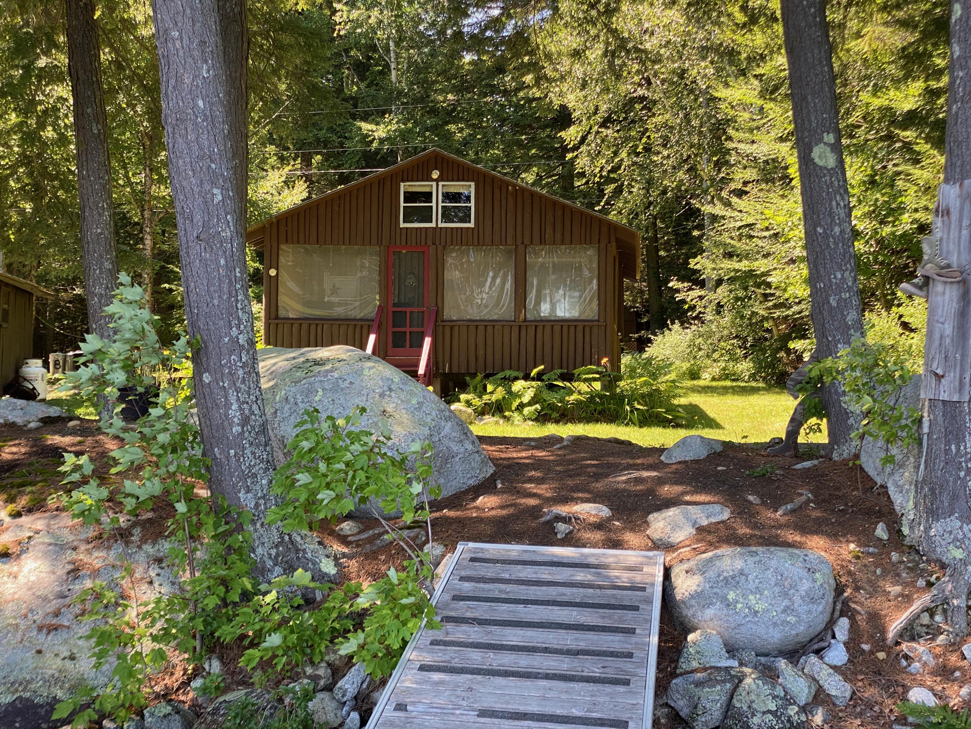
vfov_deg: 28.0
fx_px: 1459
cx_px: 486
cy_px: 364
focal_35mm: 52
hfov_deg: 36.8
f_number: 2
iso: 32
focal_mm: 6
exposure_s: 1/122
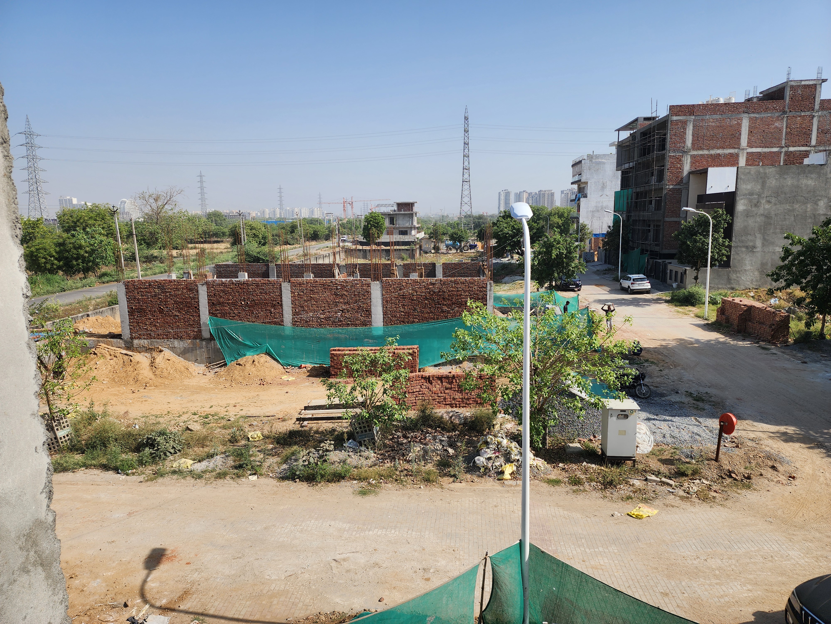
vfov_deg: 58.9
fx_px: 552
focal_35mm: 23
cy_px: 312
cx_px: 416
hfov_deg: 73.9
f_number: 1.8
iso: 12
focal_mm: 6.4
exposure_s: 1/1076
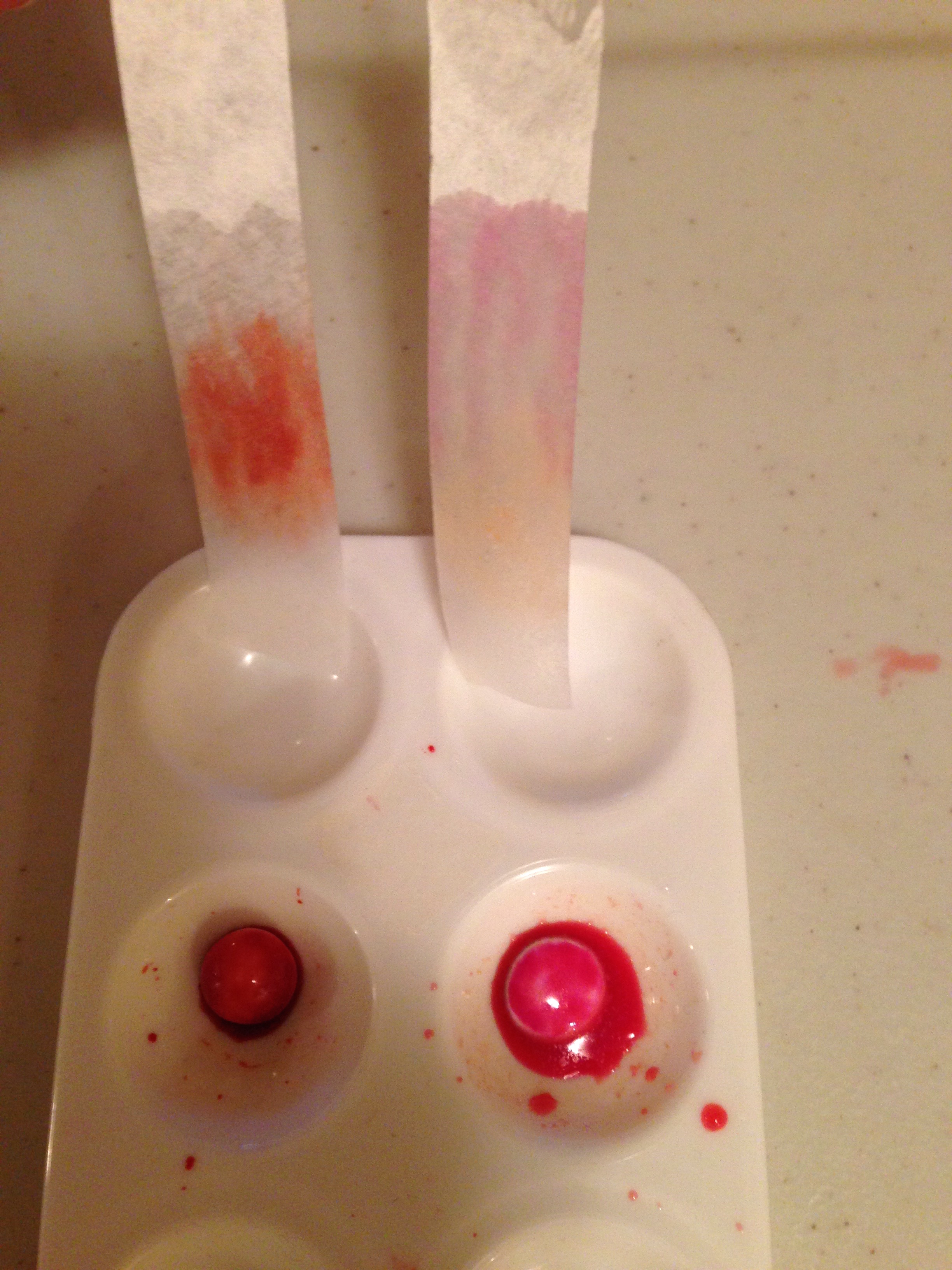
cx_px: 476
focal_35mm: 33
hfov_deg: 42.9
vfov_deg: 55.4
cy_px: 635
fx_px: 1210
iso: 160
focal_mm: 4.12
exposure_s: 1/20
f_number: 2.4
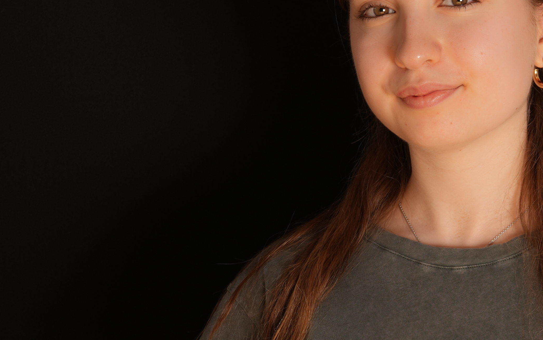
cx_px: 502
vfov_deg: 13.1
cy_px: 179
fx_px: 1480
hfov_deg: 20.3
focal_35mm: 100
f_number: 14
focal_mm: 48
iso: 100
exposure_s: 1/30
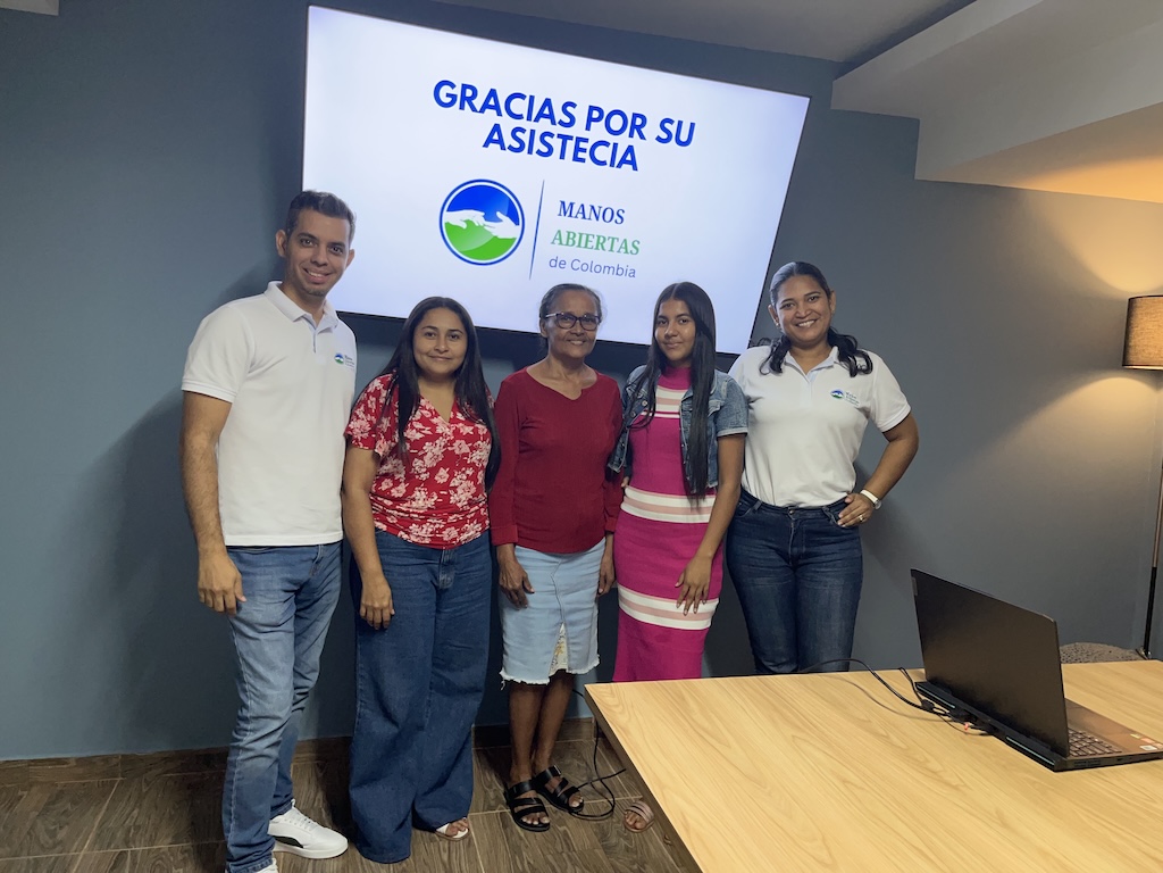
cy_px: 436
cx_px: 582
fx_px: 874
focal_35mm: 26
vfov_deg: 53.1
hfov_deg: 67.3
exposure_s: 1/60
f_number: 1.6
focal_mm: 5.1
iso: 160
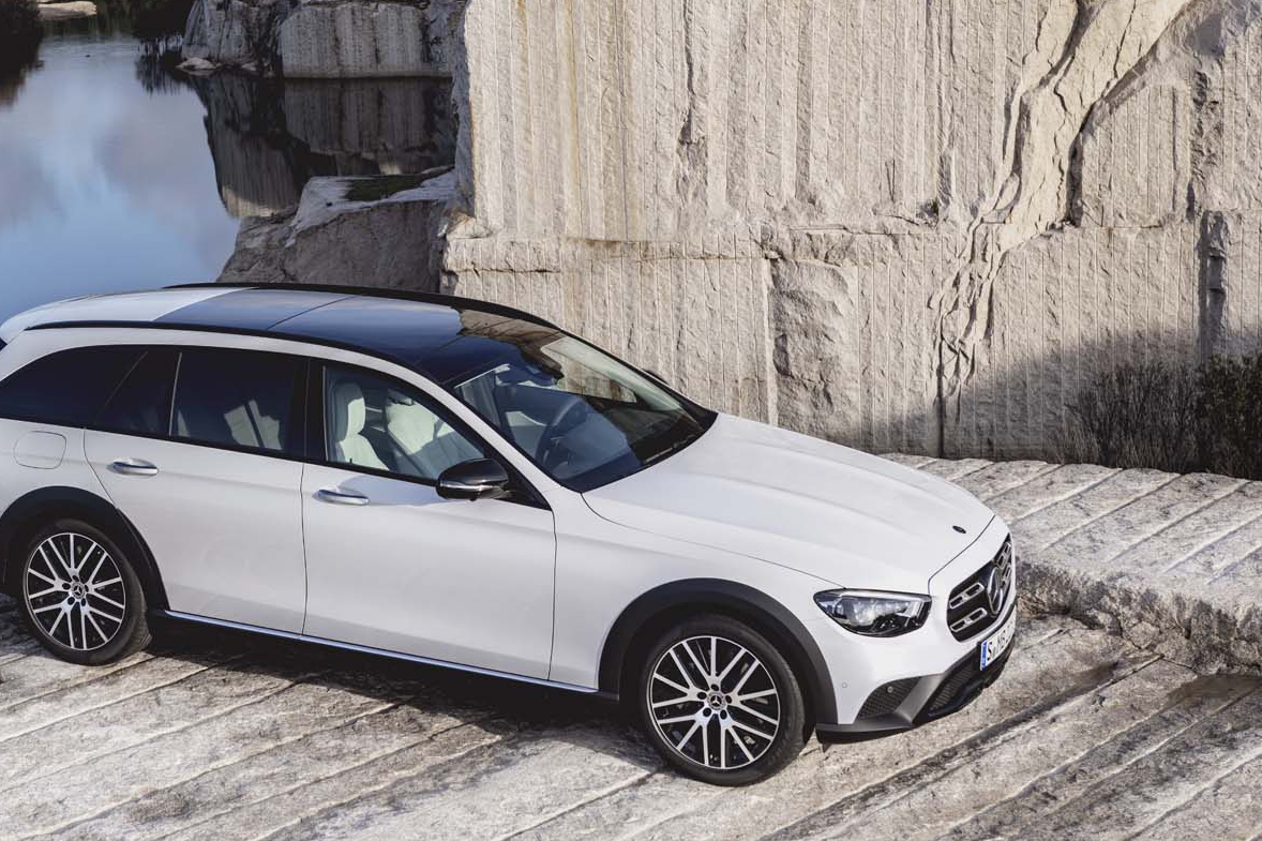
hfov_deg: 30.3
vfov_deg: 20.5
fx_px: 2313
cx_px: 424
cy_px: 281
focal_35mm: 66
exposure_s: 1/320
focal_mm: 48
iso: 100
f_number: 5.6
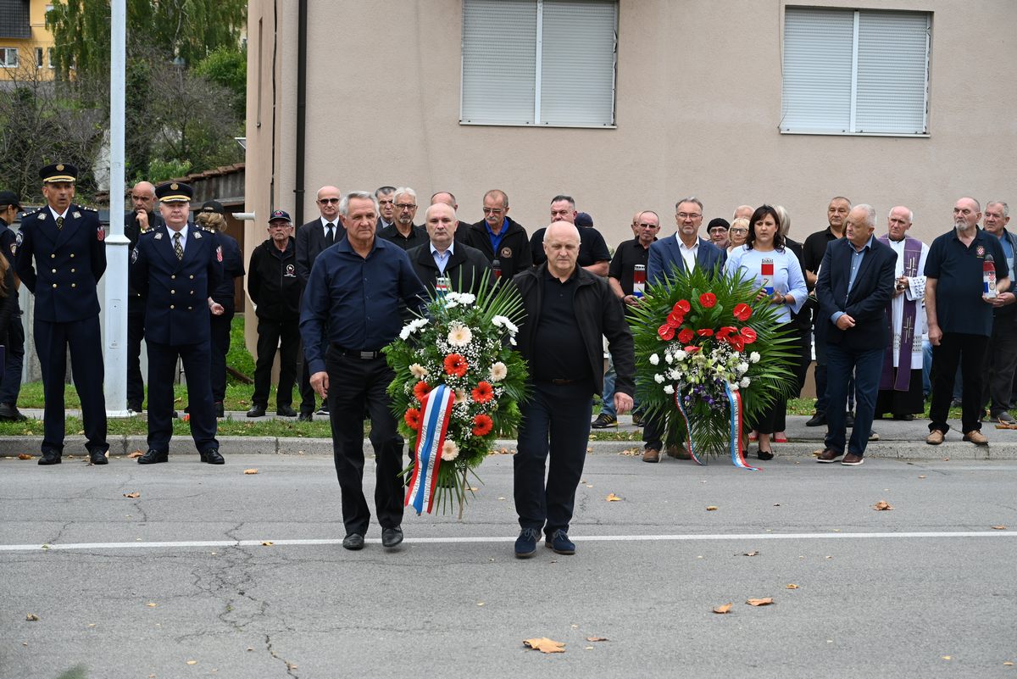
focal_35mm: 70
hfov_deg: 28.8
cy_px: 340
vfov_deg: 19.5
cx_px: 508
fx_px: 1978
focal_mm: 70
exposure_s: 1/250
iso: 200
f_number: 5.6
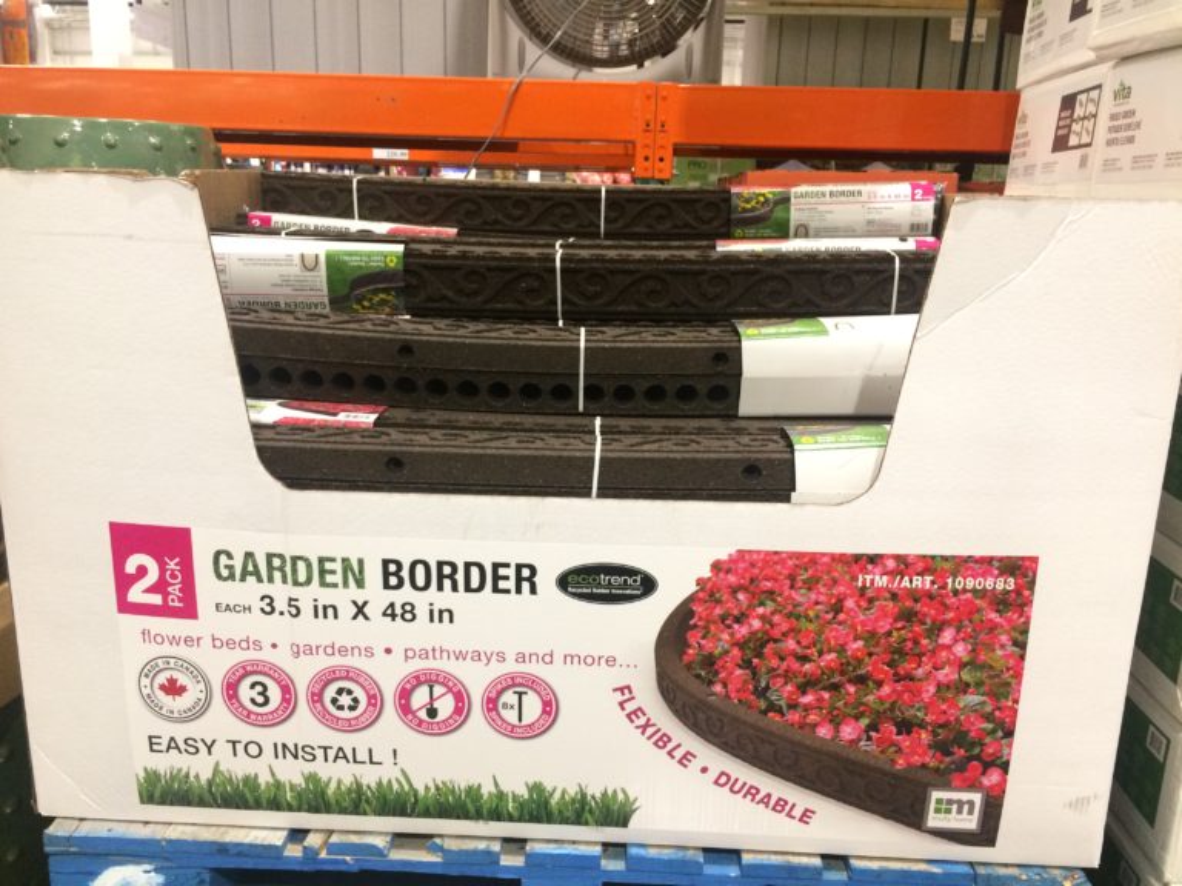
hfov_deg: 61.7
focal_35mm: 29
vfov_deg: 48.2
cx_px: 591
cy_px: 443
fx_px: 990
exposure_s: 1/30
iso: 160
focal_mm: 4.15
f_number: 2.2
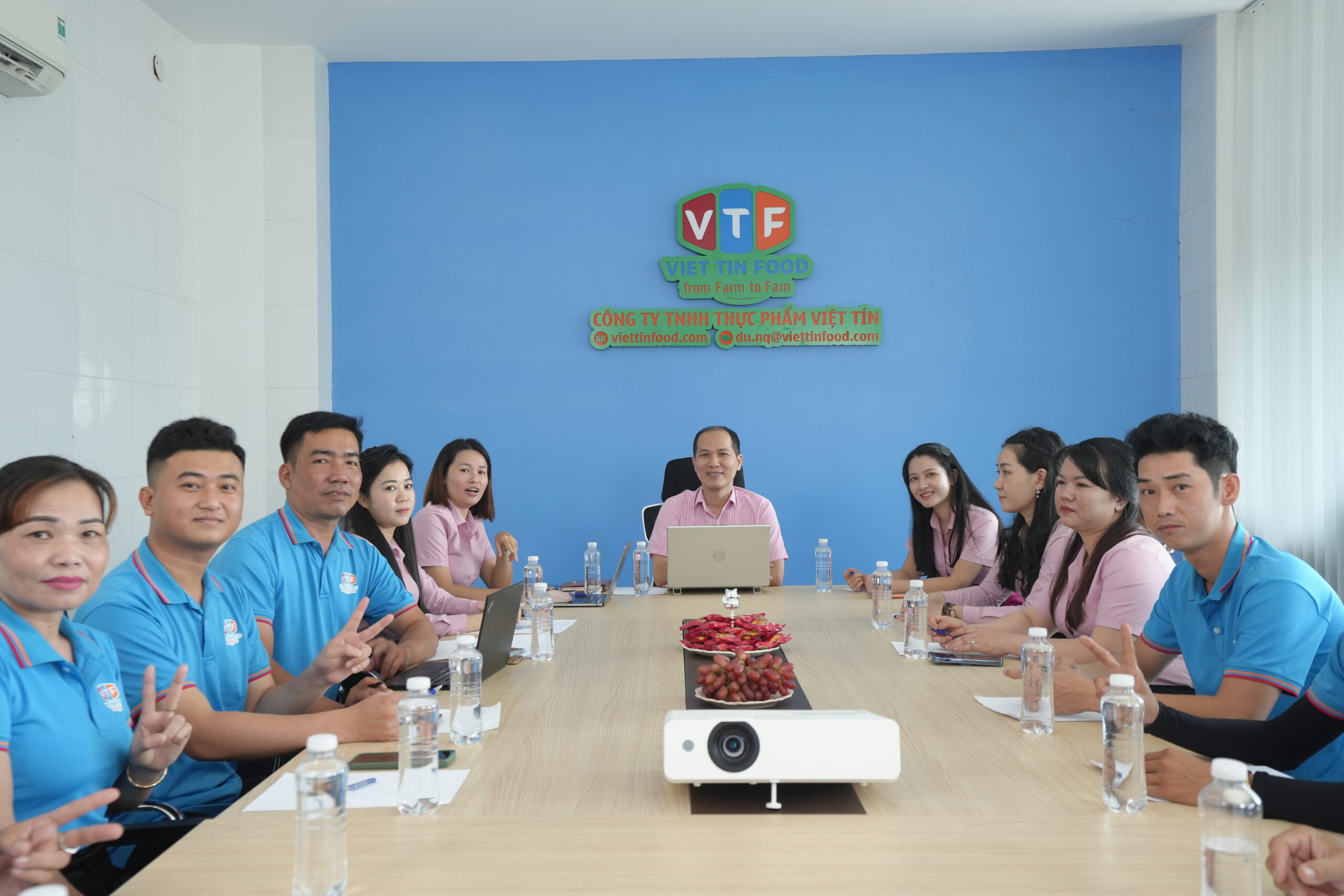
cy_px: 448
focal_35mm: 35
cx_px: 672
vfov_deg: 37.9
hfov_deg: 54.4
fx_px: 1307
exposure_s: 1/100
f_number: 5
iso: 800
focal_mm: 35
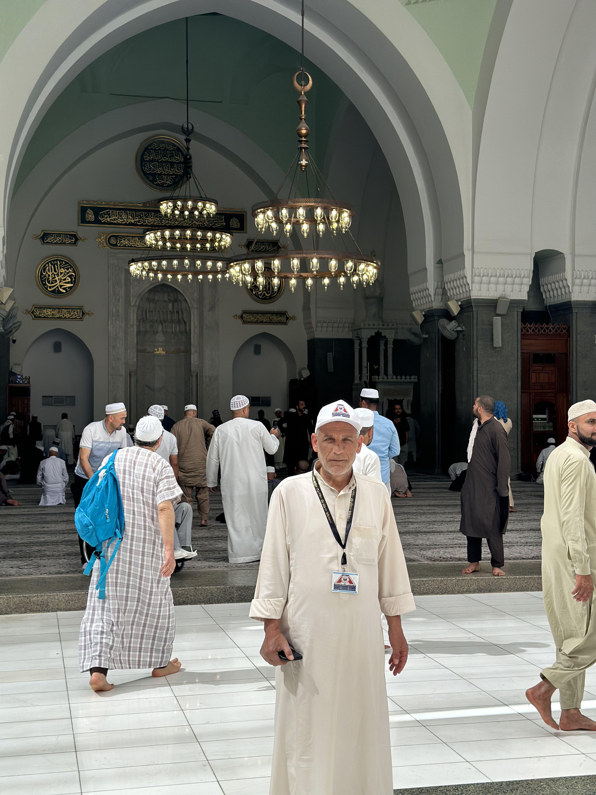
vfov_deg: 39.7
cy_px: 398
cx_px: 298
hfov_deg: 30.3
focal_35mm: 48
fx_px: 1102
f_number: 1.78
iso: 80
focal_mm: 6.86
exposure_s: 1/729
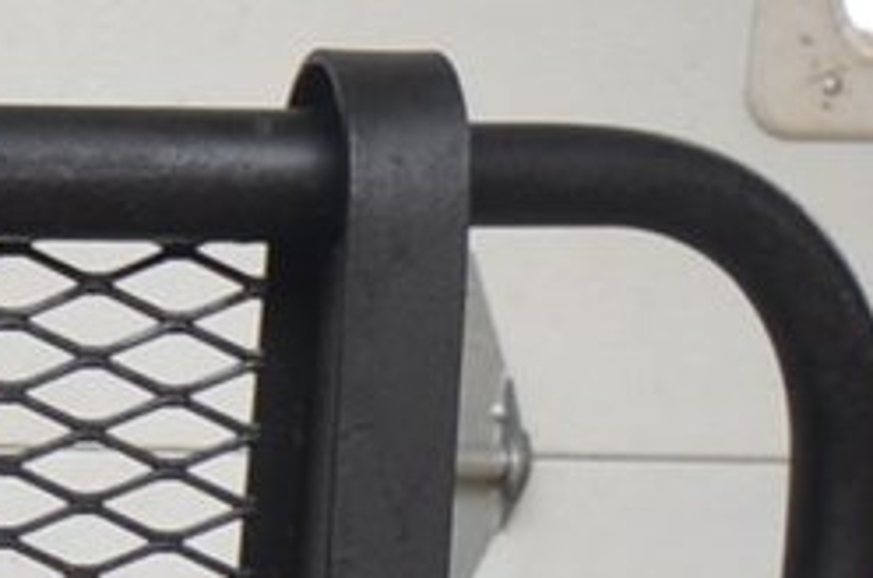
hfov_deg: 9.2
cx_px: -975
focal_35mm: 207
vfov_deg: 6.5
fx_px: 5007
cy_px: 1041
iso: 400
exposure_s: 1/60
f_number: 4.5
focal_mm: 20
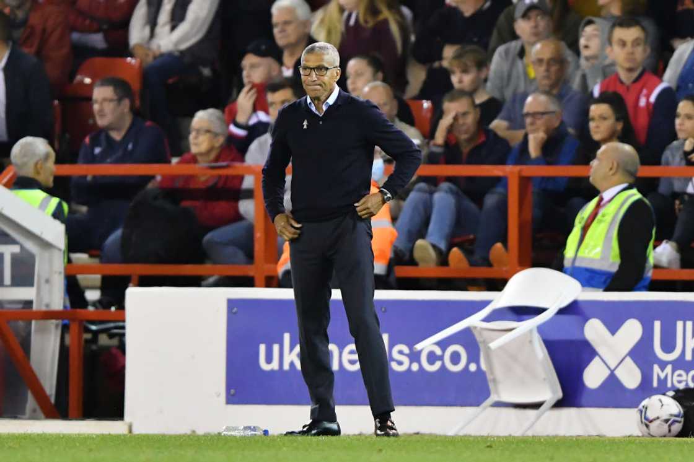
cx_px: 347
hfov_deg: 3.4
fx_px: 11563
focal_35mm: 600
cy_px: 231
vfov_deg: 2.3
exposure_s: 1/800
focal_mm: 400
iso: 5000
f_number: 3.2
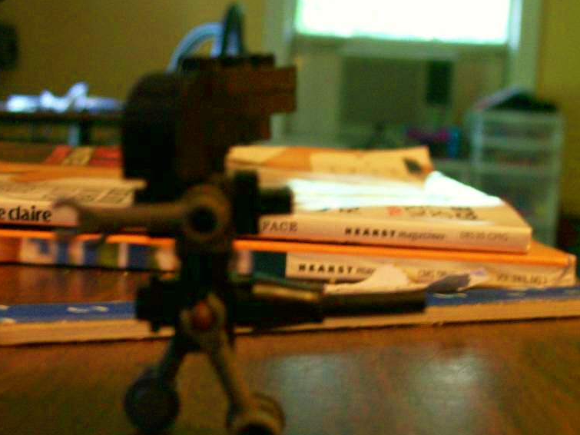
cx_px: 212
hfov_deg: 25.6
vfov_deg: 19.3
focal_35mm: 76
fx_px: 1273
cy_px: 281
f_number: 3.4
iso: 160
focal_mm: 9.4
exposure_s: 1/8
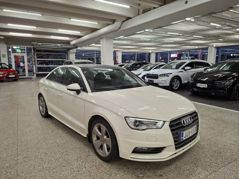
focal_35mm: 23
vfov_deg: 58.9
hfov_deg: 73.9
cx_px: 120
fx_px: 159
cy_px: 90
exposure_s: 1/100
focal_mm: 5.54
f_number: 1.8
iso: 160
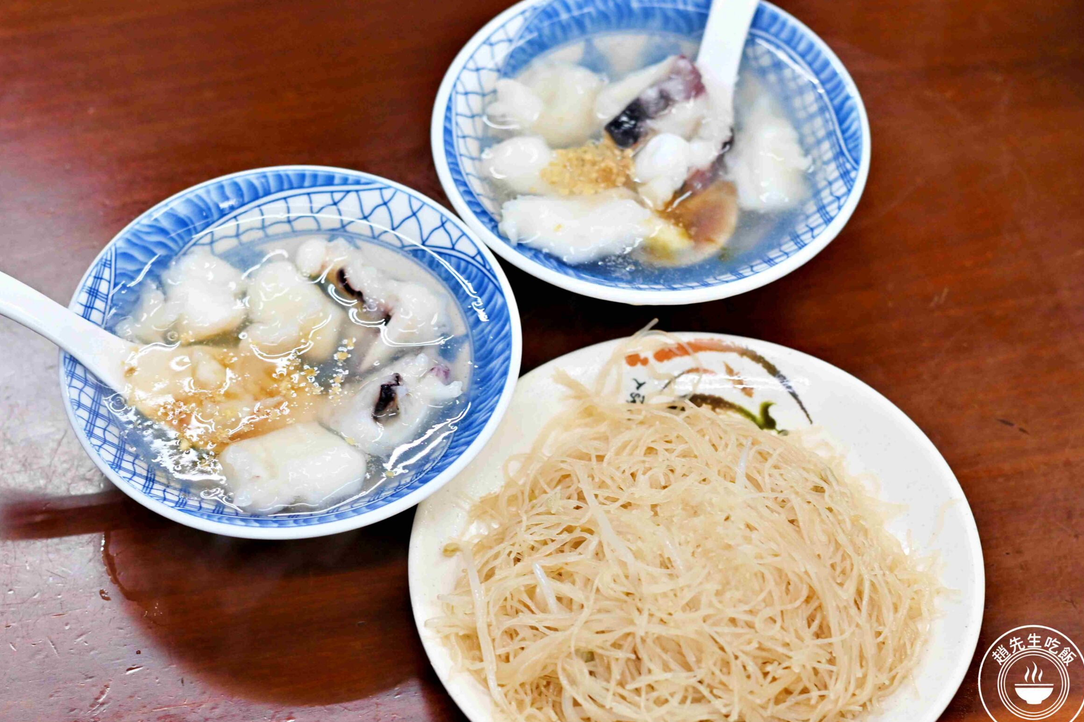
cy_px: 374
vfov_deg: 16.5
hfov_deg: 24.5
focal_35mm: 83
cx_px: 516
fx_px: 2499
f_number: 3.2
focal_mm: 50
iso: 720
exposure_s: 1/200
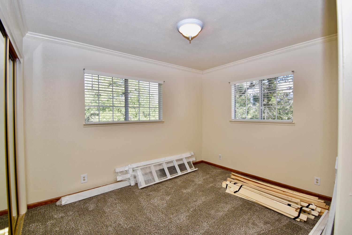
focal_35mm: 16
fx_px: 161
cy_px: 118
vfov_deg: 72.1
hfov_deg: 95.0
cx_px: 176
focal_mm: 11
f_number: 6.3
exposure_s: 1/160
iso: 400
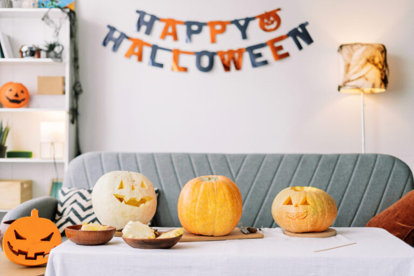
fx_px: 575
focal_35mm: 50
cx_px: 207
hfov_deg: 39.6
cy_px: 138
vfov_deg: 27.0
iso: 320
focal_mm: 50
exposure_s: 1/500
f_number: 2
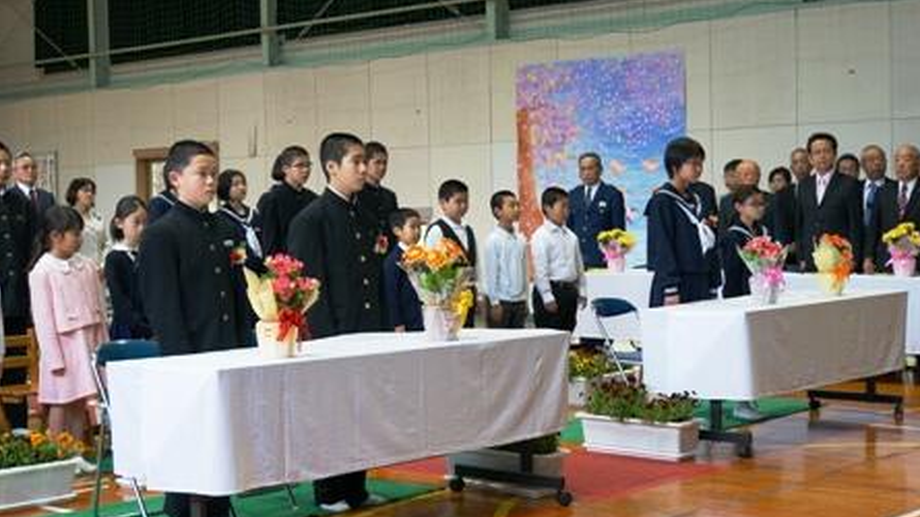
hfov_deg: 35.7
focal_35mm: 59
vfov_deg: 20.5
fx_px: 1427
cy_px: 269
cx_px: 461
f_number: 4.5
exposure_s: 1/60
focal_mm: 37
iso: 320
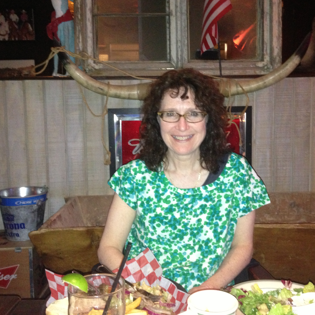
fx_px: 402
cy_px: 157
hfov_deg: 42.8
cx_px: 175
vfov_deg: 42.8
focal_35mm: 39
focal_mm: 4.13
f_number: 2.4
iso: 500
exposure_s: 1/16
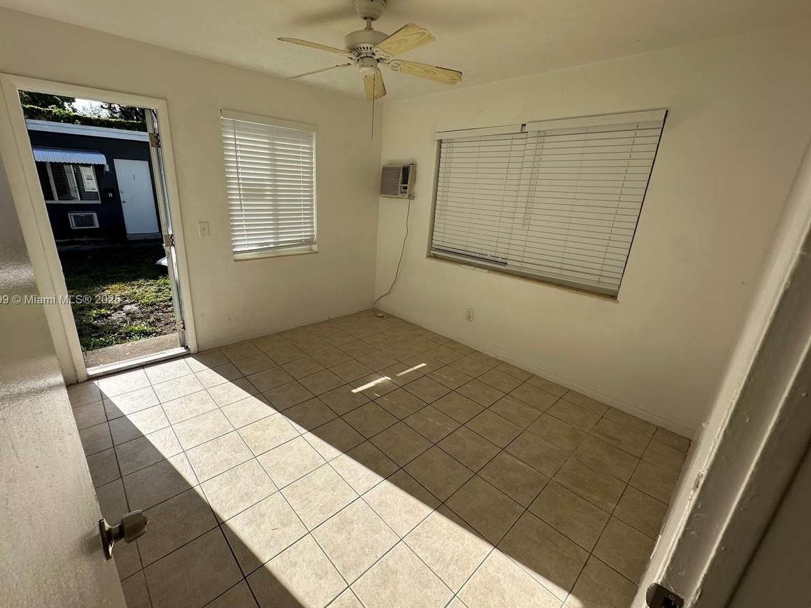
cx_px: 381
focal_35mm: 15
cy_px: 301
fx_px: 351
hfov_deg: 98.1
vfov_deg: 81.7
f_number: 2.2
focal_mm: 2.22
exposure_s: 1/754
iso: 40
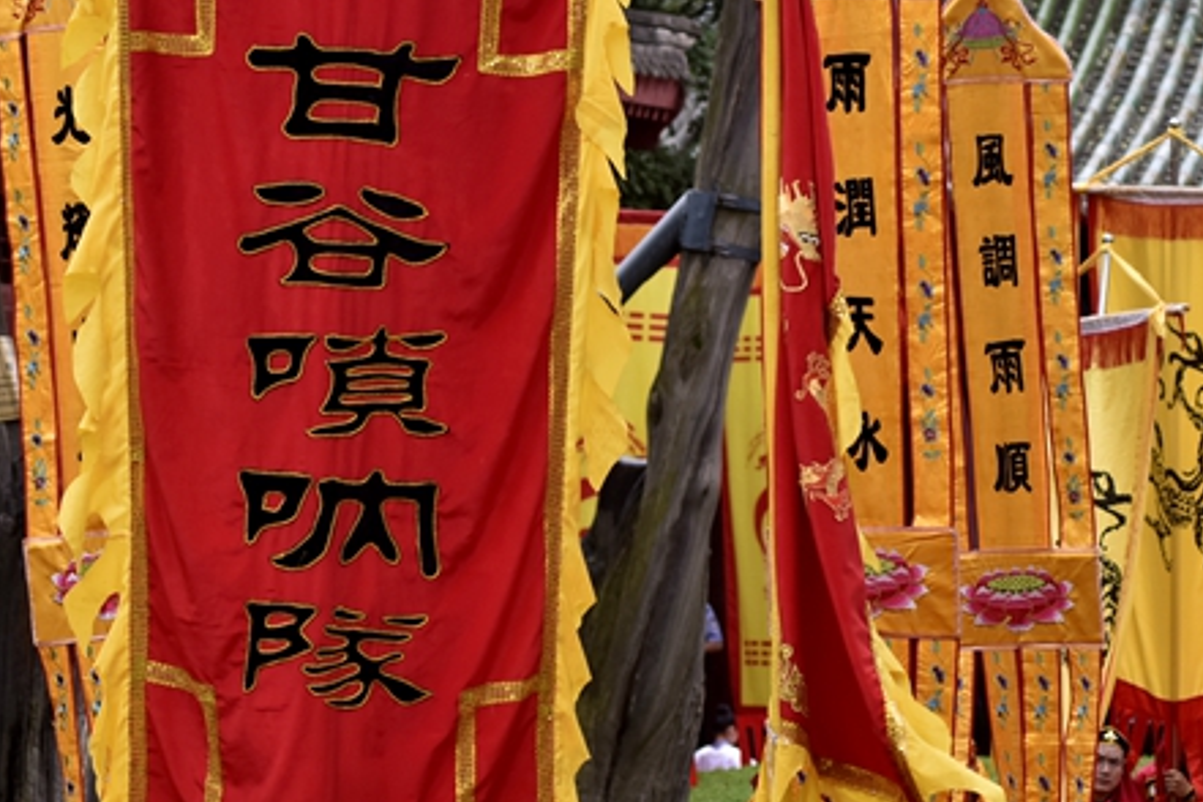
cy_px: 701
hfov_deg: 11.8
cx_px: 701
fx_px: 5814
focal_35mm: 174
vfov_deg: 7.9
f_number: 4.5
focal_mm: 80
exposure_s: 1/250
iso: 250
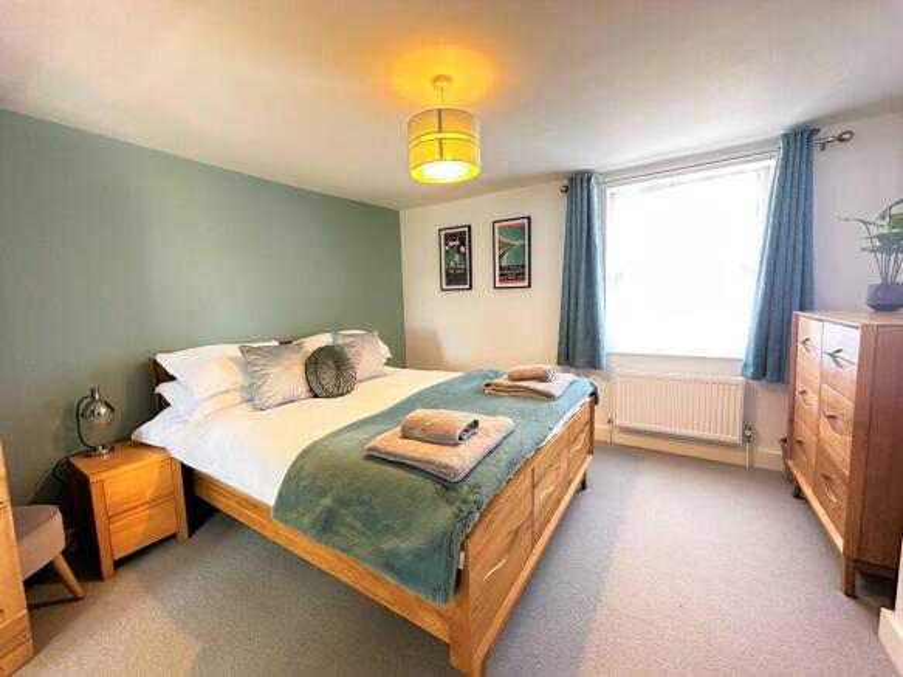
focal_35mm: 14
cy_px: 338
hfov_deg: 102.1
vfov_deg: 85.7
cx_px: 452
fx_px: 365
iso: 200
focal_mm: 2.22
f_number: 2.2
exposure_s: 1/50
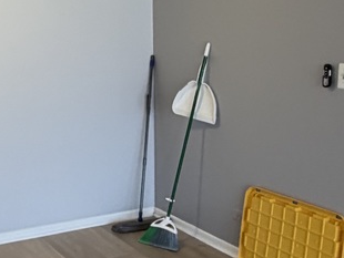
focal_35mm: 65
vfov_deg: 22.5
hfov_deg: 29.3
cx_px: 79
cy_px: 171
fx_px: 646
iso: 200
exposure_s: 1/60
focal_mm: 2.22
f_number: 2.2
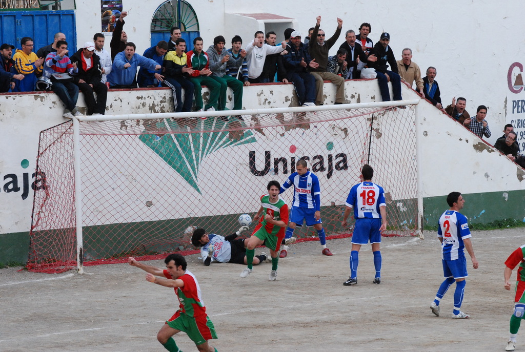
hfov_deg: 10.9
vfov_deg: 7.4
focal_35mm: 188
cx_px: 262
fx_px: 2740
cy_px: 176
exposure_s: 1/800
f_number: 7.1
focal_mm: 125
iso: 1250
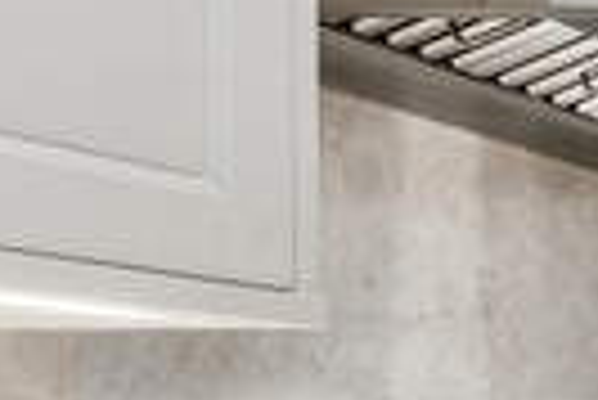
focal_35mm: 108
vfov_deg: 12.3
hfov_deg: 12.0
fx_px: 1796
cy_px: 530
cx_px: 1686
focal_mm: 16
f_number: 10
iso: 400
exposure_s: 1/3.33
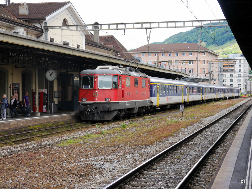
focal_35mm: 84
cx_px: 126
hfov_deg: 23.3
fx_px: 612
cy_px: 94
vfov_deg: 17.6
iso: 160
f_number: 6.3
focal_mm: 42
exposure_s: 1/200
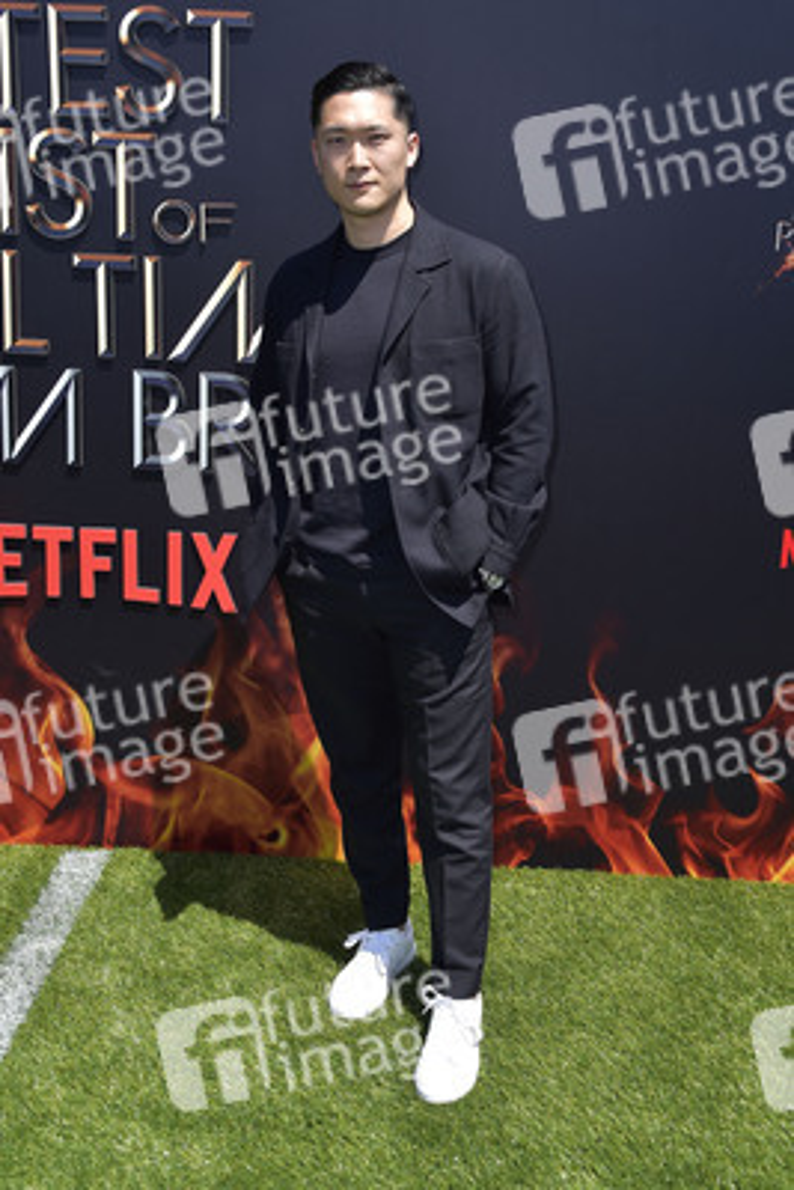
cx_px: 397
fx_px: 1190
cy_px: 595
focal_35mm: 36
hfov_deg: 36.9
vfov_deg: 53.1
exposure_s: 1/250
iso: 250
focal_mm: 36
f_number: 7.1
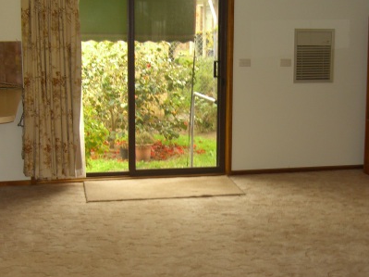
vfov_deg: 24.0
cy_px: 169
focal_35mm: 61
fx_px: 650
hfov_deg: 31.6
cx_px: 221
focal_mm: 7.9
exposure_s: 1/60
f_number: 2.8
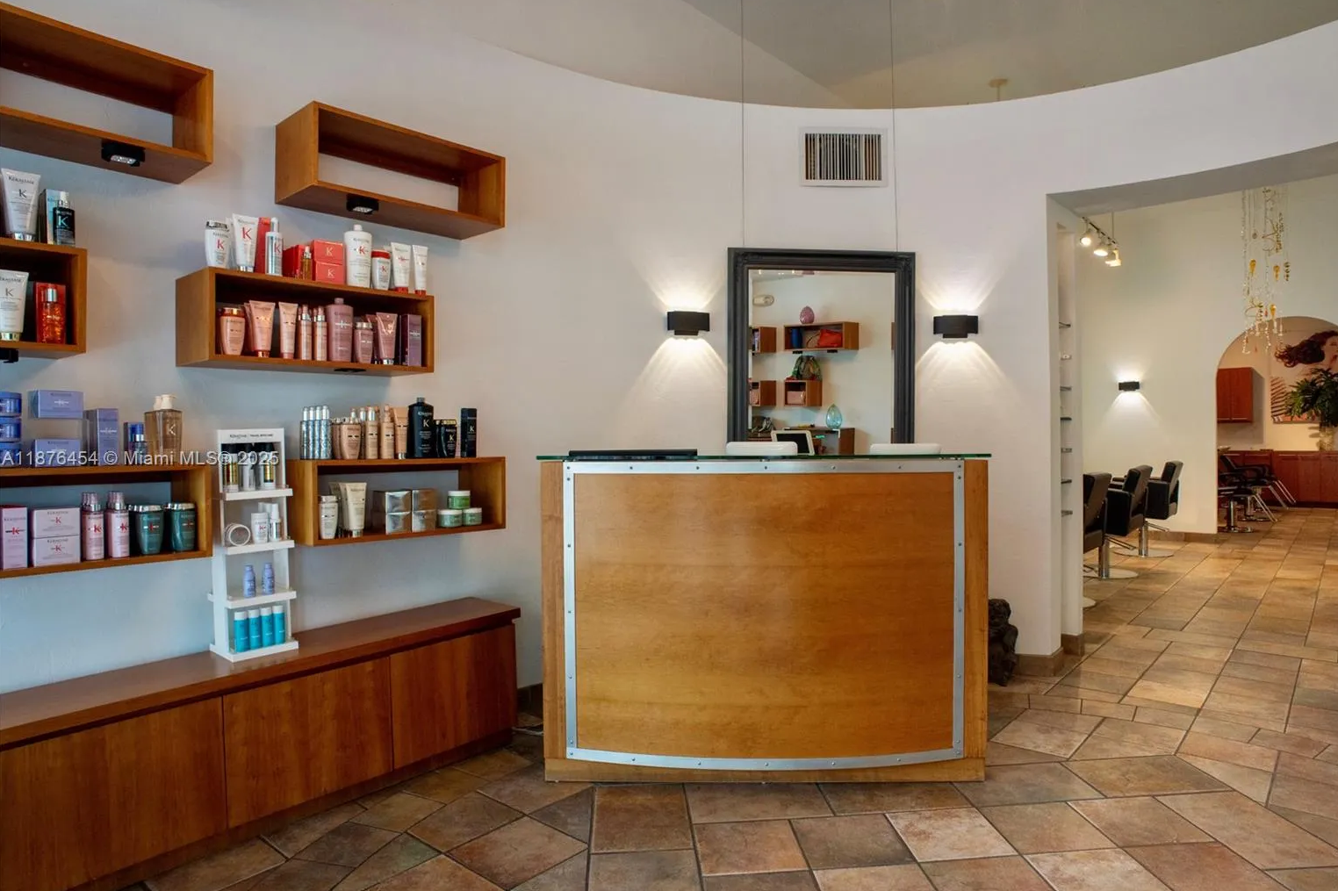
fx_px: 780
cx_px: 701
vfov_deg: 59.4
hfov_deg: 81.2
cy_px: 460
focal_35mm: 21
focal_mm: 20
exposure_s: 1/60
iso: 1000
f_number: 9
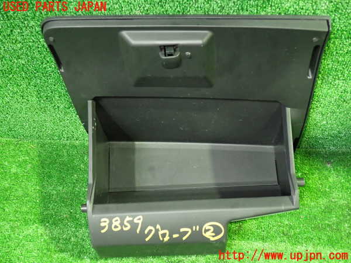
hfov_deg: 60.0
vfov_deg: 46.8
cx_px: 176
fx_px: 304
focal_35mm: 30
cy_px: 132
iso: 800
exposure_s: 1/15
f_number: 2.3
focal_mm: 5.4
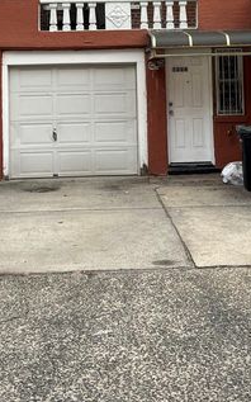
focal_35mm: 58
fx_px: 635
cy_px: 56
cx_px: 134
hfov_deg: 22.4
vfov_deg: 33.6
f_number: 1.6
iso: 50
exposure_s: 1/461
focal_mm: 5.1
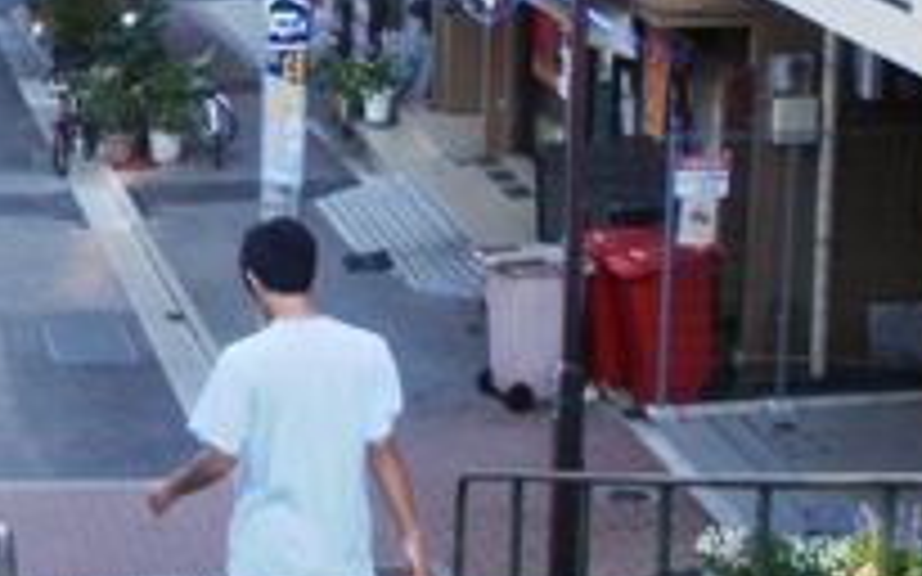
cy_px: 135
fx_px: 2989
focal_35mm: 119
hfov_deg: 16.8
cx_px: -162
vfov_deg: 11.0
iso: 100
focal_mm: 6.3
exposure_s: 1/80
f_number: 3.5
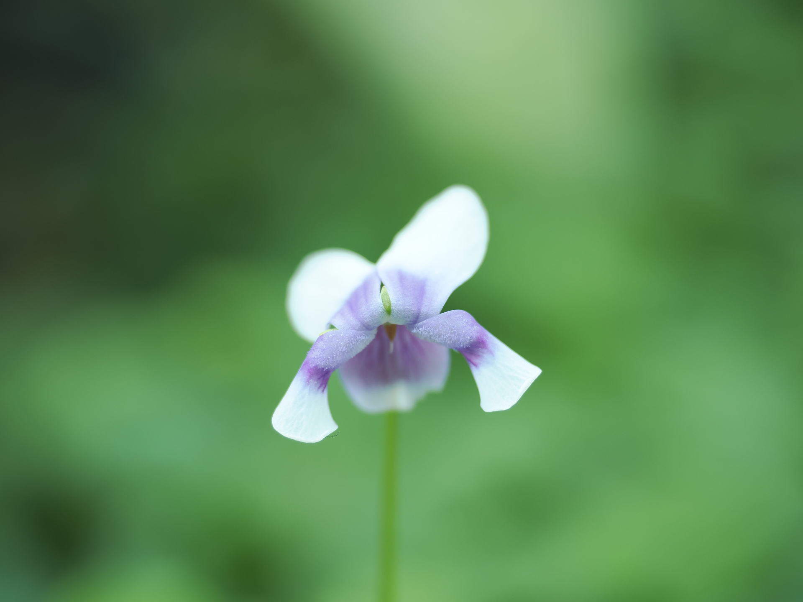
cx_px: 402
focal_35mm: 80
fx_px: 1856
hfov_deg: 24.4
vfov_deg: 18.4
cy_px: 301
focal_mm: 40
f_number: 2.8
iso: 200
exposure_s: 1/50
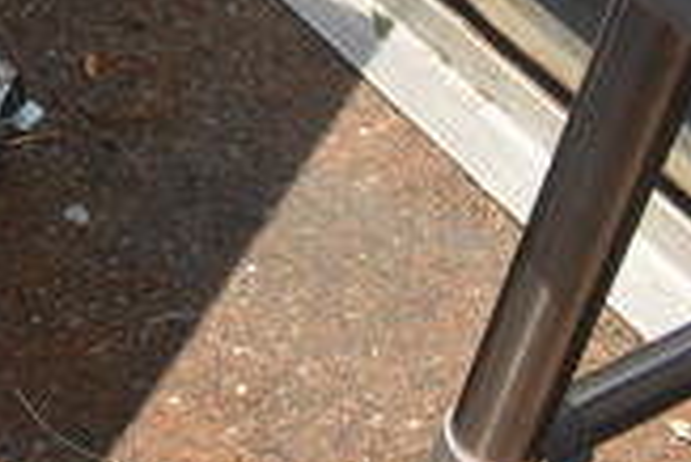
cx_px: -517
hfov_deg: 15.2
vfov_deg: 10.9
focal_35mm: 118
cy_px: -373
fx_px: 2264
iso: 200
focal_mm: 21
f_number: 8
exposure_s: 1/500
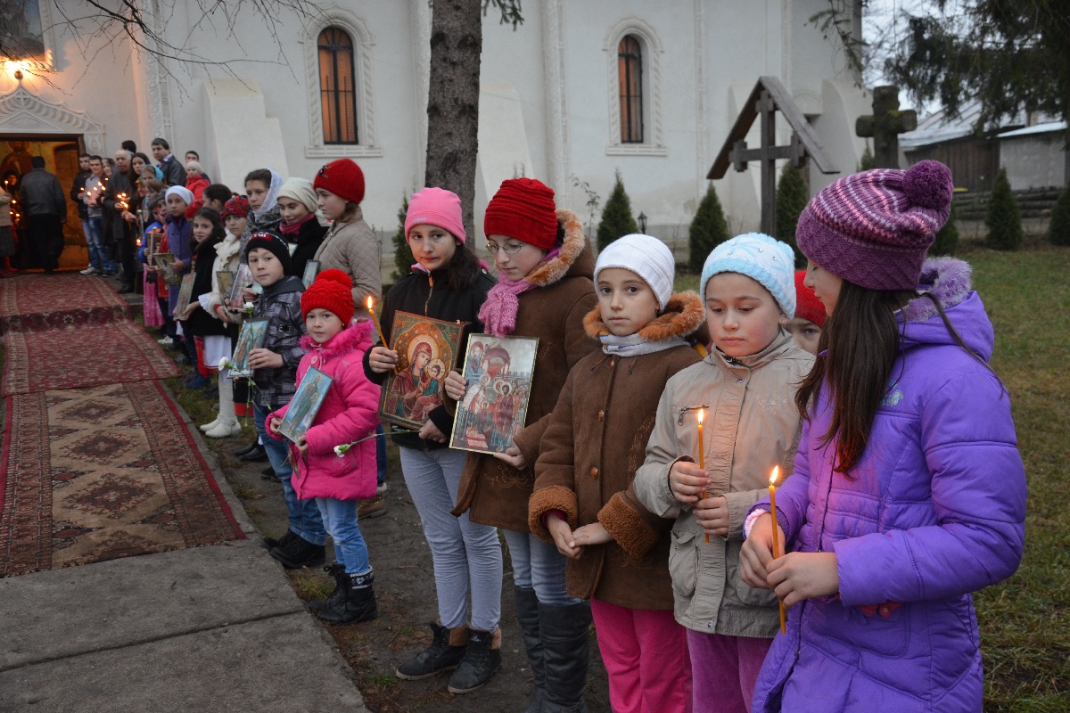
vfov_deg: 35.5
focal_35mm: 38
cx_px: 535
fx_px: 1114
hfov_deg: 51.3
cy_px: 356
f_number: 4
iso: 800
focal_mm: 25
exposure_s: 1/30
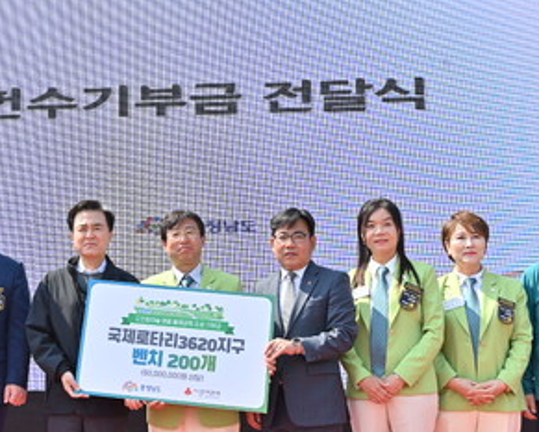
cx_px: 148
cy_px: 273
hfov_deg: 30.1
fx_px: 989
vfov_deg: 24.5
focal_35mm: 62
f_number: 7.1
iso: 100
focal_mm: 32
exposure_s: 1/250
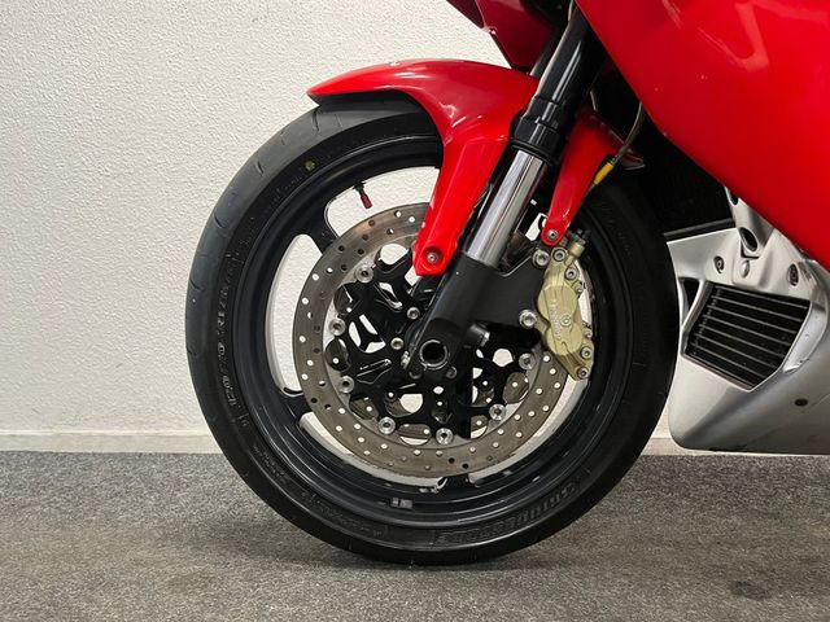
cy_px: 311
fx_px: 623
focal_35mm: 26
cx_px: 415
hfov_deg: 67.3
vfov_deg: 53.1
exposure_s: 1/50
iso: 200
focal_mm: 5.1
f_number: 1.6
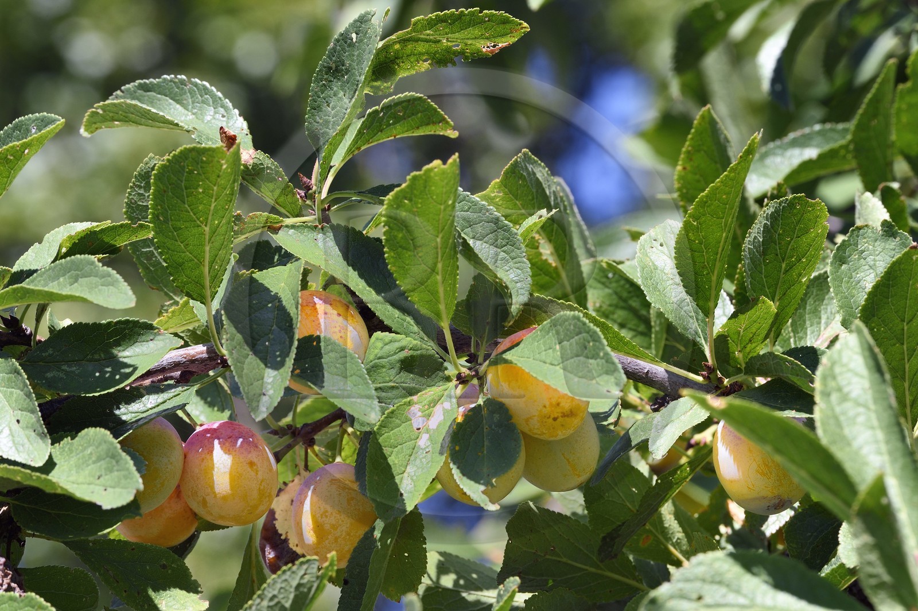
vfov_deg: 7.8
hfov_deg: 11.8
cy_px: 306
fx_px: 4459
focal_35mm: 175
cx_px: 459
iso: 400
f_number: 14
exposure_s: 1/160
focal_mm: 175
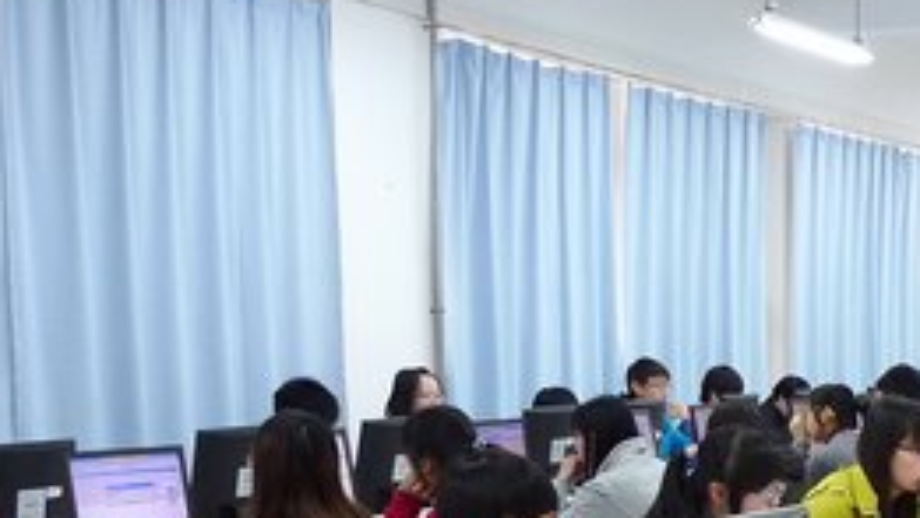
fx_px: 1684
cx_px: 804
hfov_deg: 29.5
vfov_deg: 16.8
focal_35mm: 69
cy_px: 608
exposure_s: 1/40
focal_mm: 5.1
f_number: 2.2
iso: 250
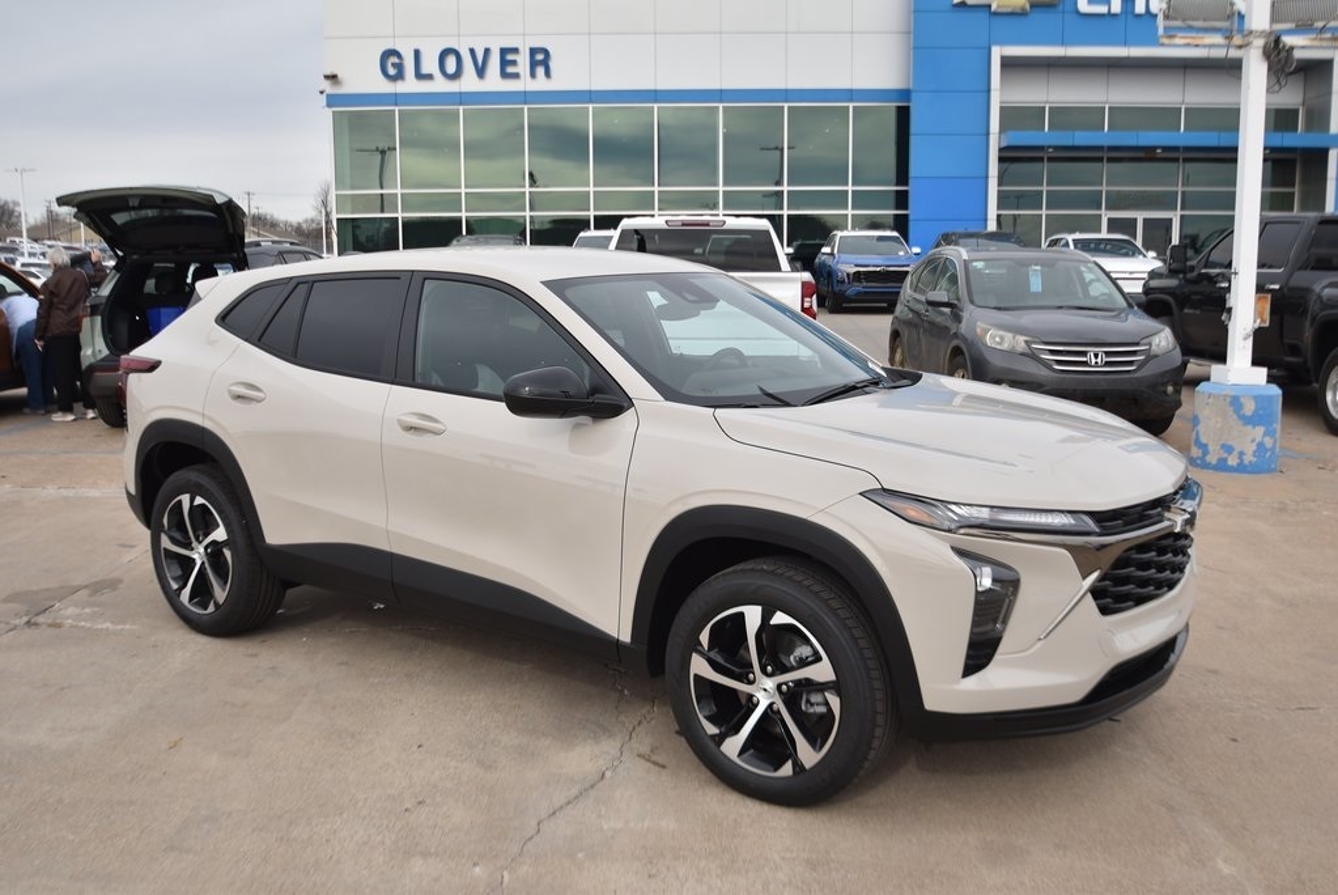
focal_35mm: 33
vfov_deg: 40.0
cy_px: 448
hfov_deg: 57.2
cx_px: 669
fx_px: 1228
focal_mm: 22
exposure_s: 1/500
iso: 100
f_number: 4.5
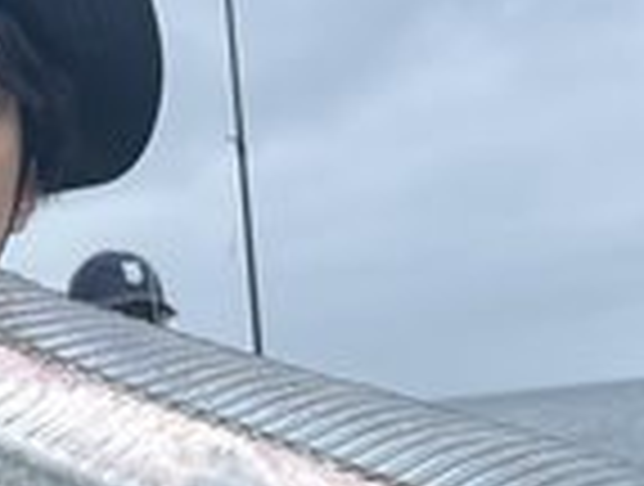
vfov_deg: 12.4
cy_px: 670
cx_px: -36
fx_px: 2164
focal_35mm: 116
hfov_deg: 16.5
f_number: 1.5
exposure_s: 1/2083
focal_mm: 5.7
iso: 50
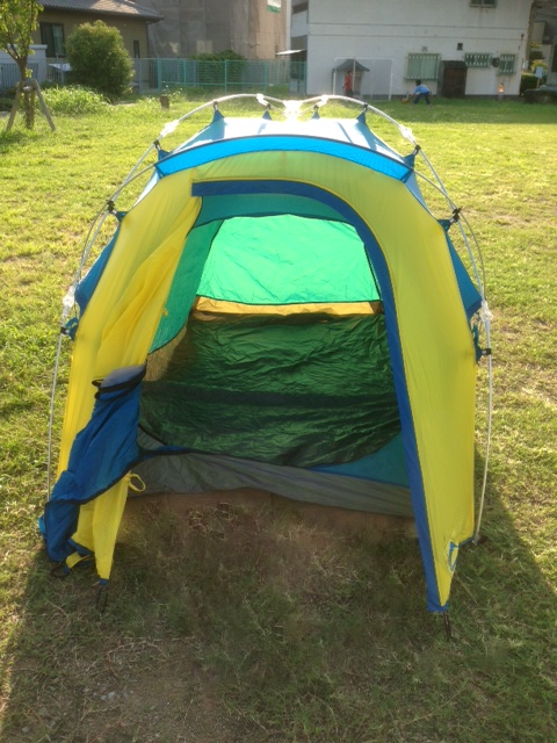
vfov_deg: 55.4
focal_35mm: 33
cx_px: 278
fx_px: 708
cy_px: 372
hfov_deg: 42.9
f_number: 2.4
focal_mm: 4.12
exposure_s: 1/444
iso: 50
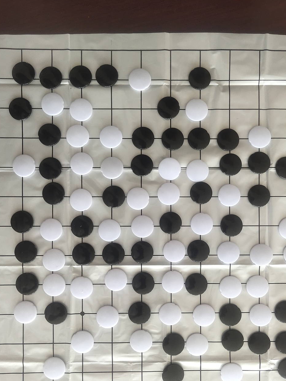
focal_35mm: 41
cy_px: 232
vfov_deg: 45.5
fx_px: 452
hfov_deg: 35.0
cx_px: 172
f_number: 1.8
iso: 172
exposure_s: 1/100
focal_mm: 4.35
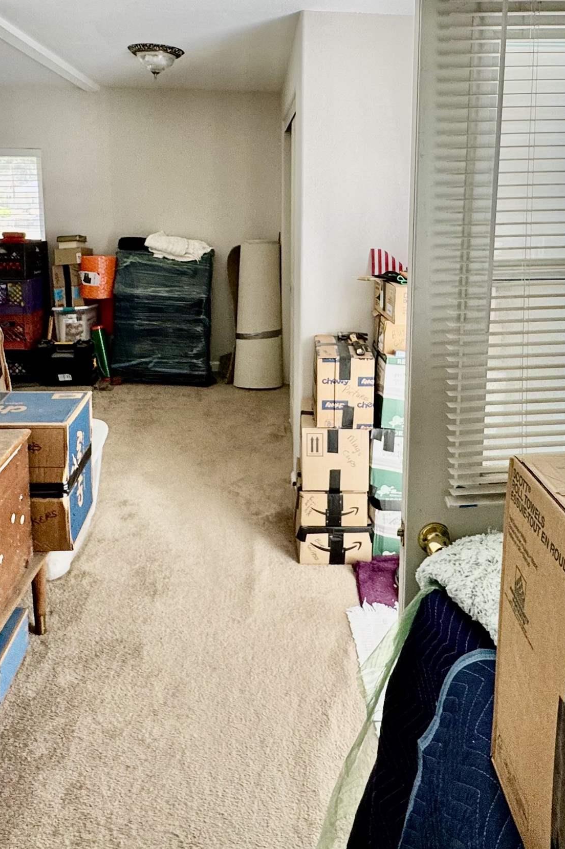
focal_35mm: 27
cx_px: 277
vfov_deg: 65.5
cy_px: 279
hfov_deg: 47.9
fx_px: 636
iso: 125
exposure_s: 1/99
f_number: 2.2
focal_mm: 2.22
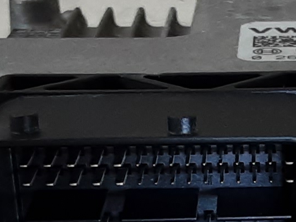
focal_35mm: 165
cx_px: 291
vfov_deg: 8.6
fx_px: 1412
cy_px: 425
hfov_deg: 11.9
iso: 50
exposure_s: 1/50
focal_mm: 2.91
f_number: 1.9
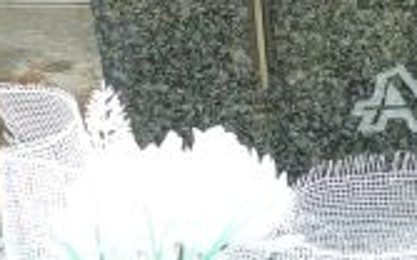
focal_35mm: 256
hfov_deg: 8.0
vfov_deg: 5.0
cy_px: -220
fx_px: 2906
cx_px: 627
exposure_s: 1/30
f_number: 4
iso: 200
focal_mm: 10.3
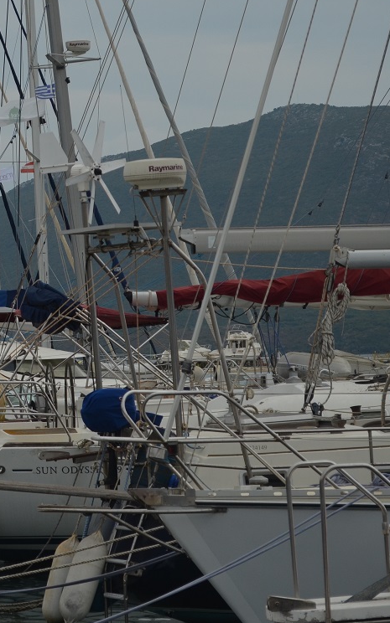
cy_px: 296
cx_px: -39
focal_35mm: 158
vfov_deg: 13.2
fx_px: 2686
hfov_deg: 8.2
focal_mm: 55
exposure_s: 1/750
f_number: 5.6
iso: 250
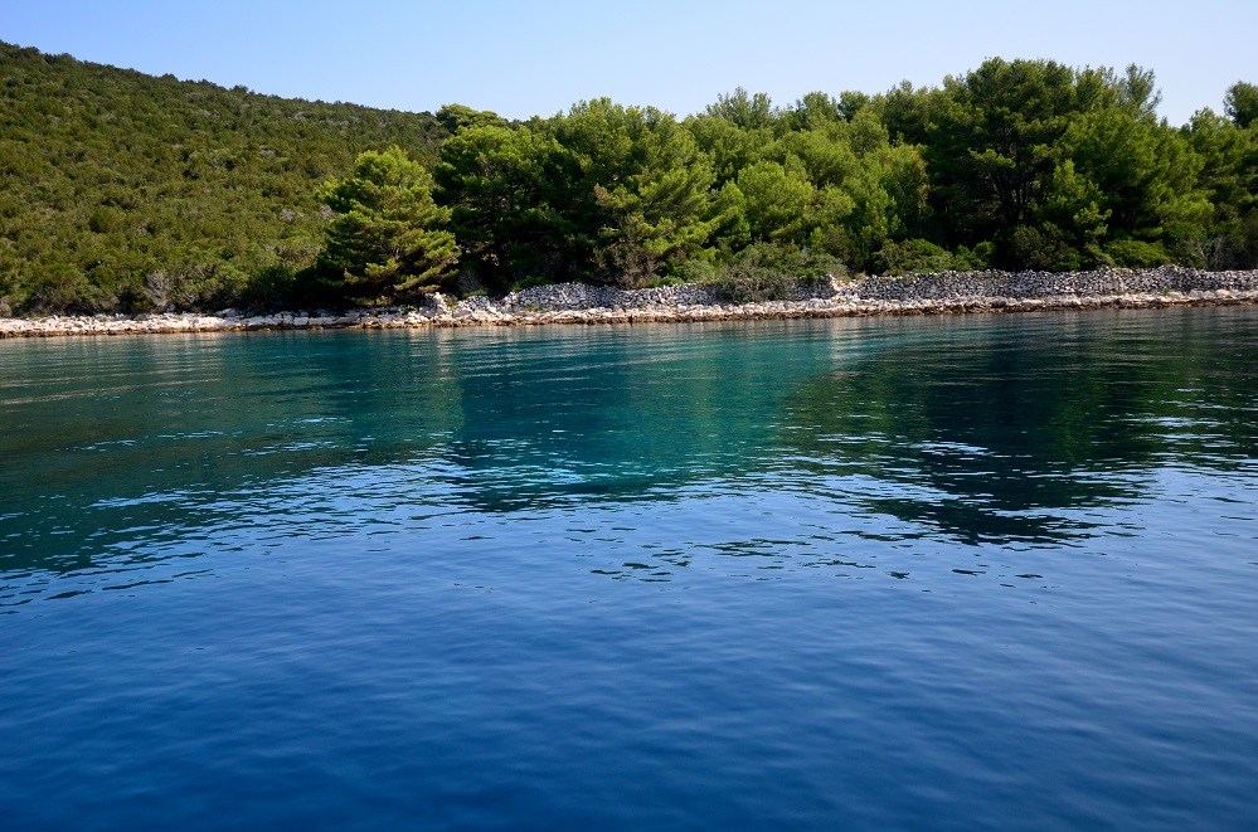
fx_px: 1150
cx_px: 629
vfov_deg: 39.8
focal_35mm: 33
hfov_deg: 57.3
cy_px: 416
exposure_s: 1/2000
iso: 400
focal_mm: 22
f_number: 4
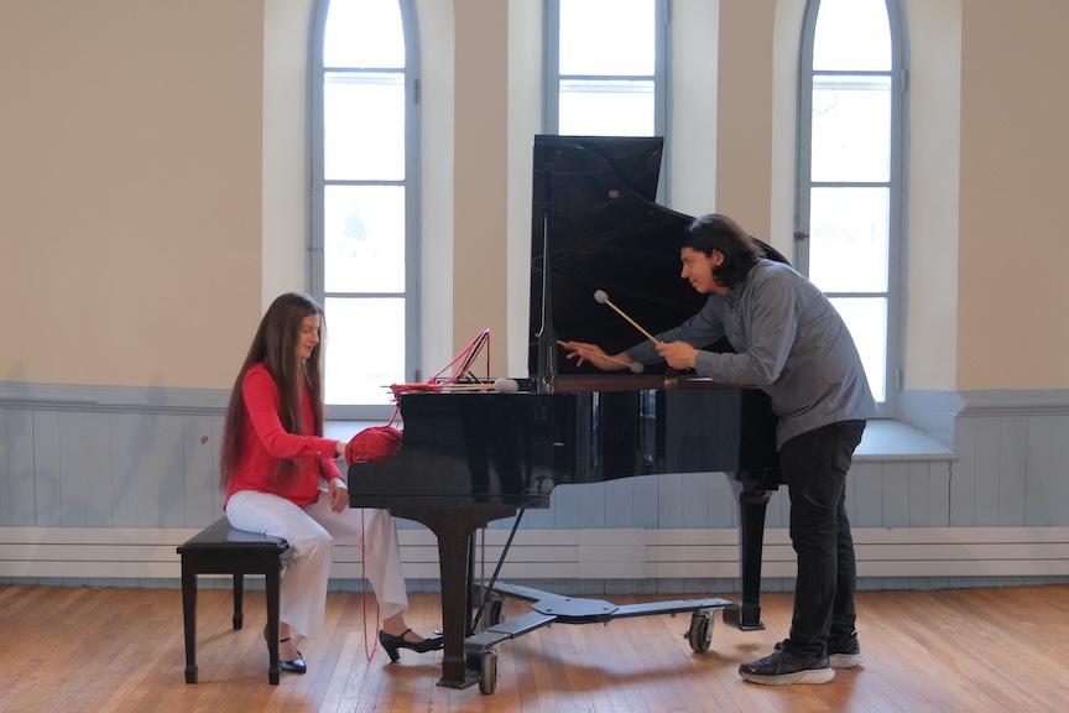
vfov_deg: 38.9
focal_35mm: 34
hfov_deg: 55.8
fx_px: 1010
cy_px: 356
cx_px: 534
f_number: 2.8
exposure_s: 1/60
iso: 2000
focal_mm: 22.7
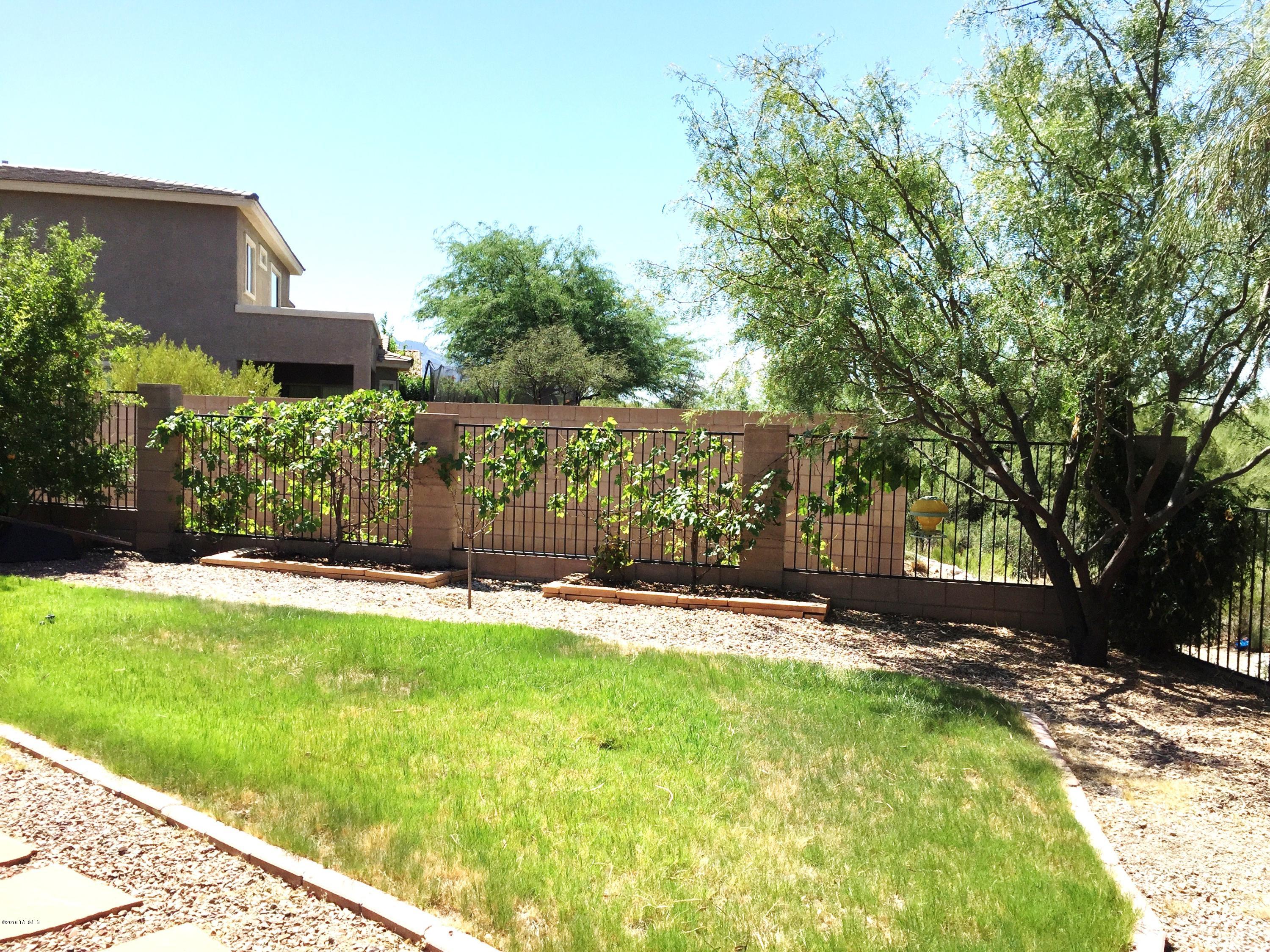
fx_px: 1064
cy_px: 476
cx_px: 635
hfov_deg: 61.7
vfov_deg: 48.2
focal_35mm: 29
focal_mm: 4.15
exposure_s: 1/1980
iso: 32
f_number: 2.2
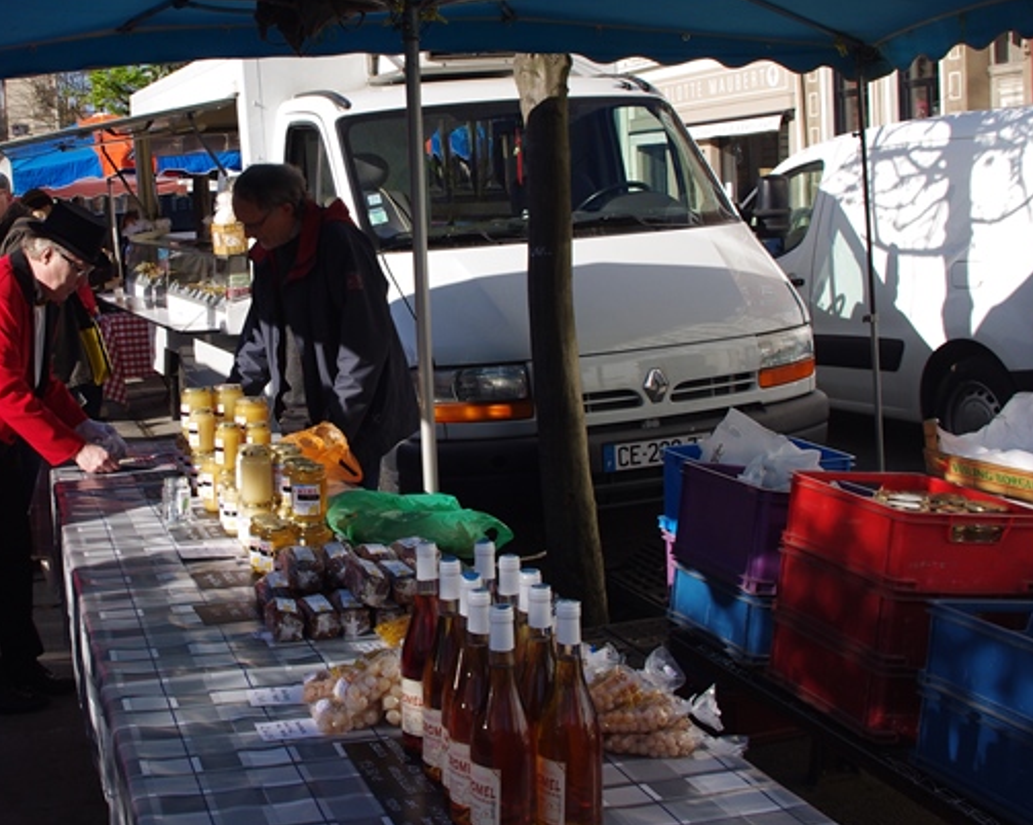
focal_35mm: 48
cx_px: 327
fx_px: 1467
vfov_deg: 31.4
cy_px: 335
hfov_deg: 38.3
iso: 200
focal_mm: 20
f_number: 8
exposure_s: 1/320
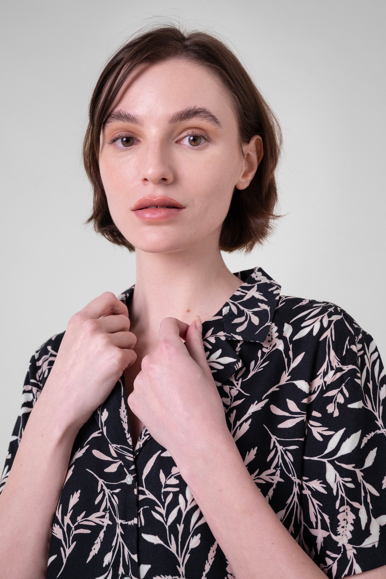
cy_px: 290
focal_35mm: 50
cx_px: 193
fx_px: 804
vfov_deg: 39.6
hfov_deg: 27.0
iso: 2000
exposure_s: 1/100
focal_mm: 50
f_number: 8
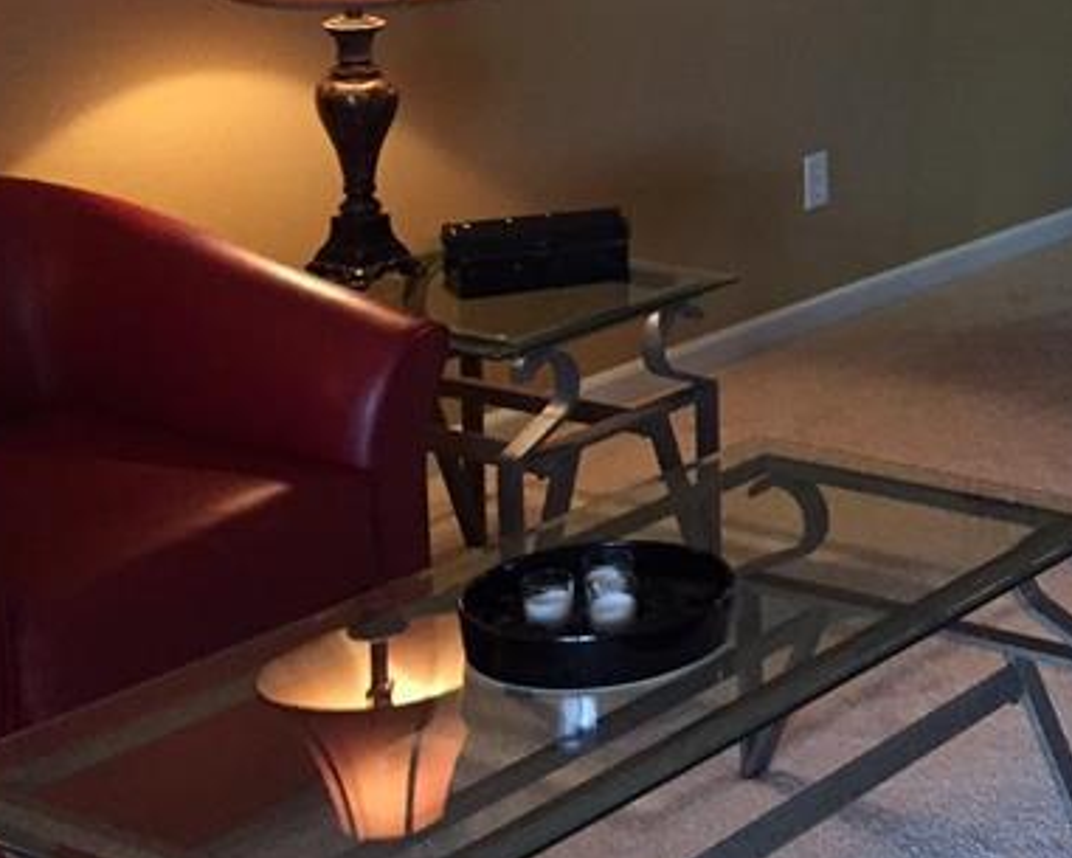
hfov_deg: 23.1
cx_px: 1266
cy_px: 37
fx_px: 2412
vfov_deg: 19.7
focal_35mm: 76
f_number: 2.2
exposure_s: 1/24
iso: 250
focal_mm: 4.15
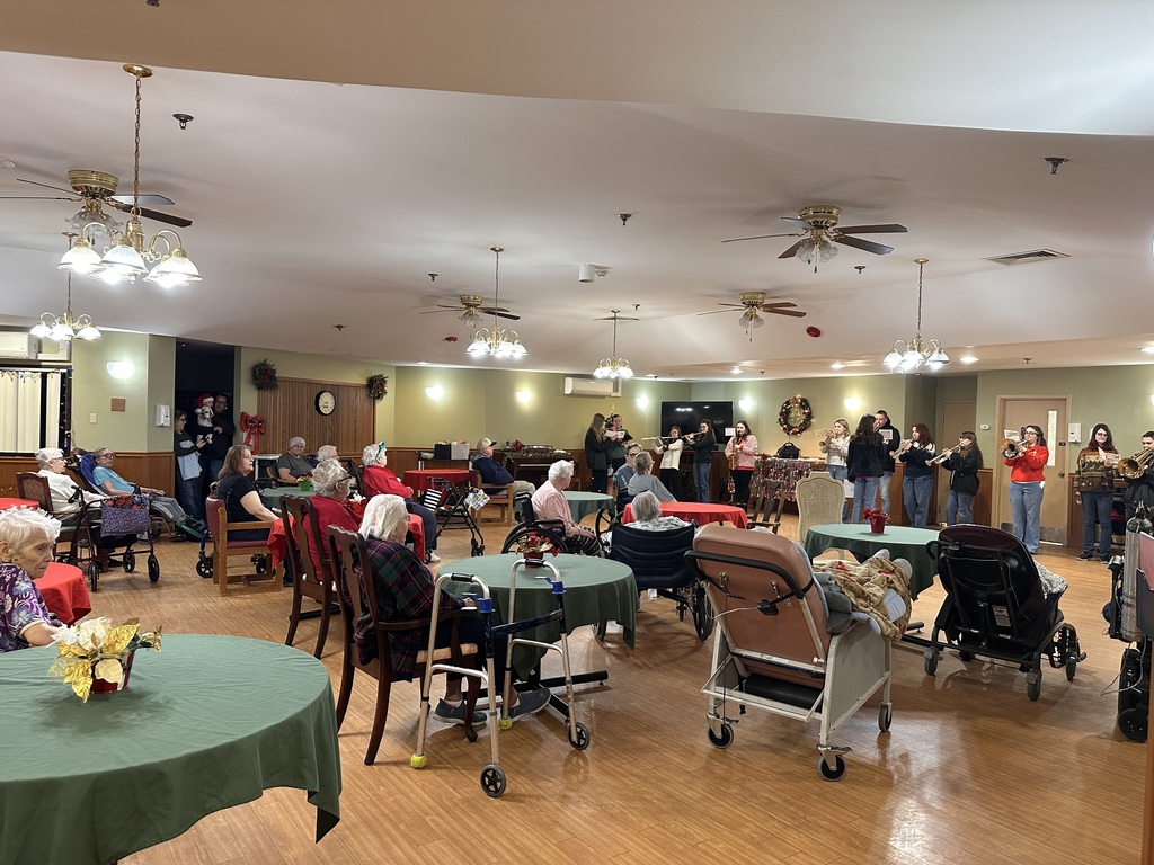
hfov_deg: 71.6
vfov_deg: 56.8
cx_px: 577
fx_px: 800
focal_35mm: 24
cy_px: 432
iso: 250
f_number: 1.78
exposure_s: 1/60
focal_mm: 6.86
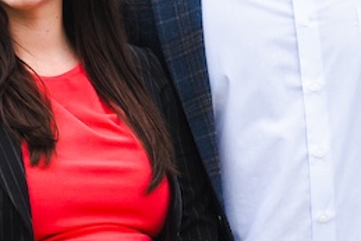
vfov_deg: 4.3
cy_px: 334
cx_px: 118
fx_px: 3170
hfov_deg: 6.5
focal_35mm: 316
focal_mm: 41
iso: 100
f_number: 4
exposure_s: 1/800
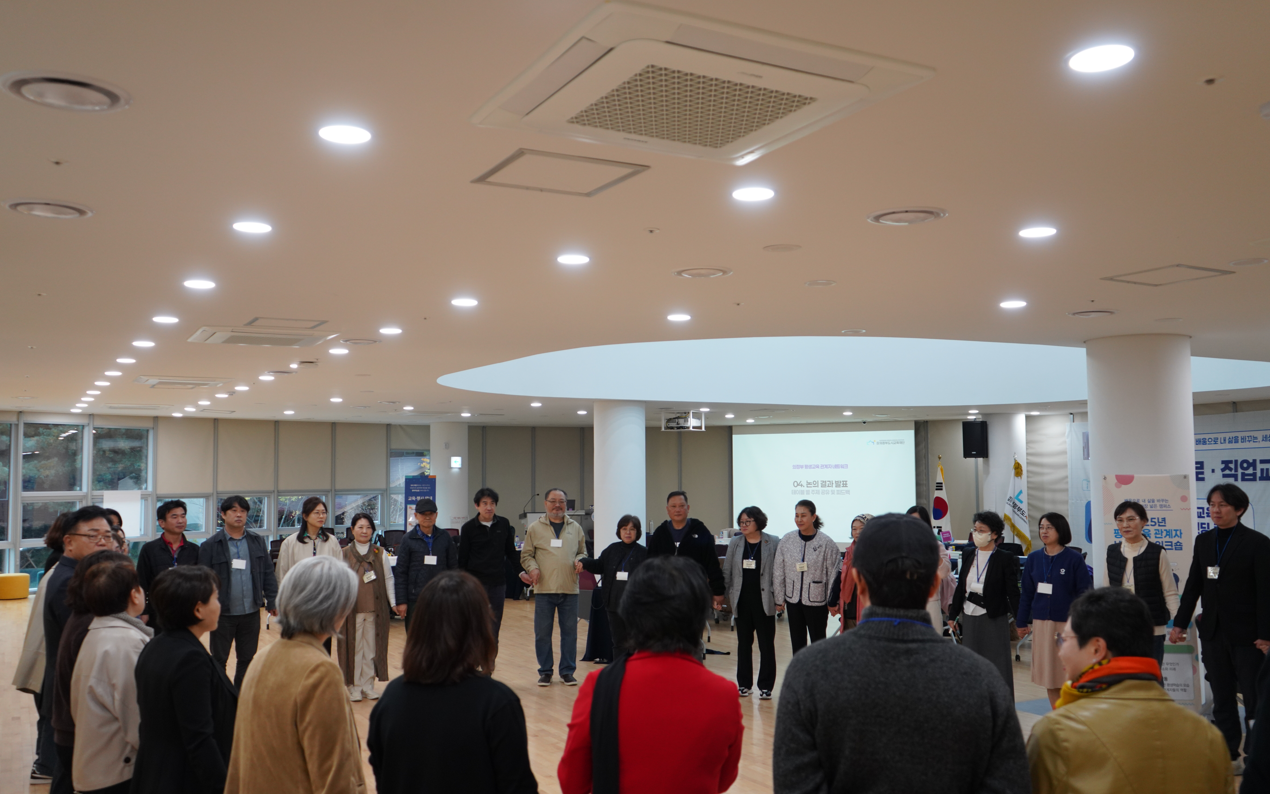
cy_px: 398
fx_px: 1073
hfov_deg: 61.2
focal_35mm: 31
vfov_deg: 40.6
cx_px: 638
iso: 1000
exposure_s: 1/160
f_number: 4
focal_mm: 30
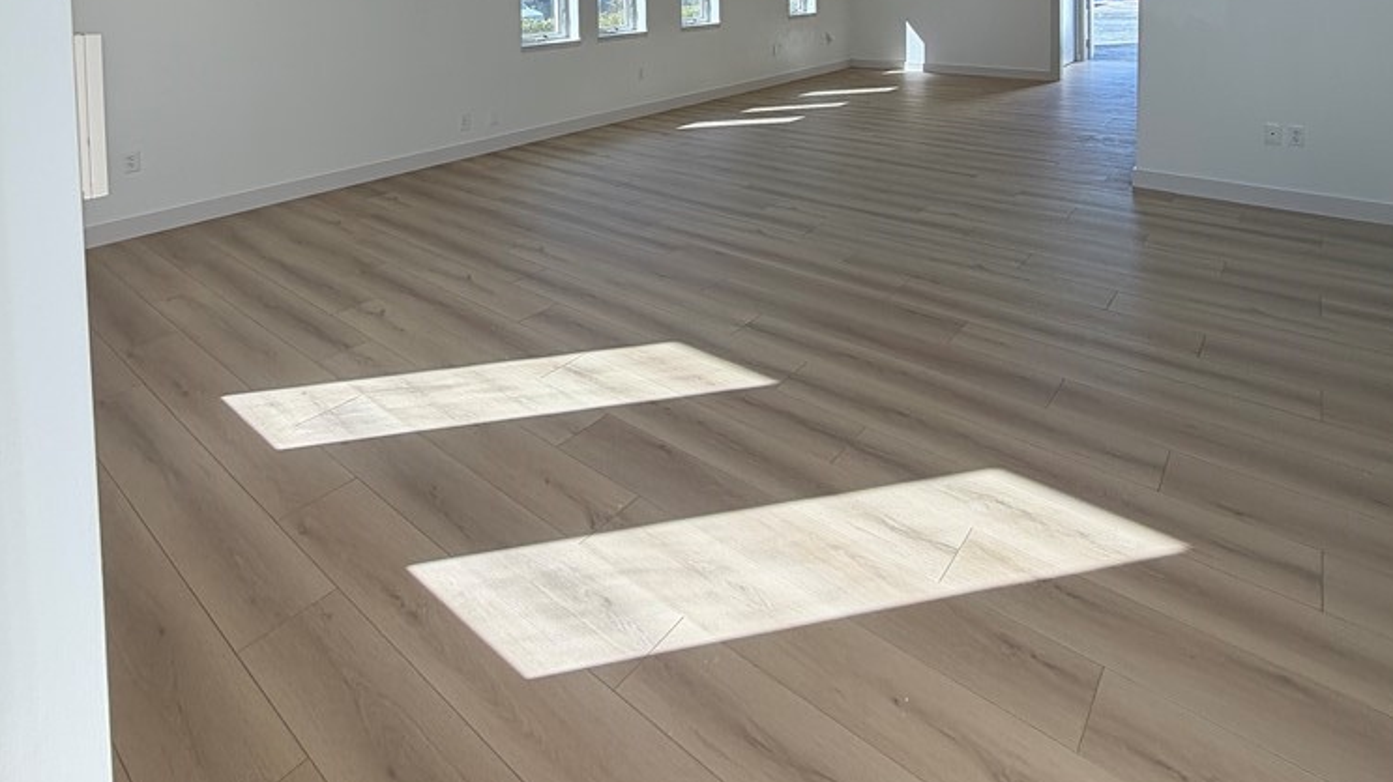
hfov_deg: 83.9
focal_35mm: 21
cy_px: 2
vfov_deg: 45.3
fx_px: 775
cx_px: 700
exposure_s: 1/195
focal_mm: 2.22
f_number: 2.2
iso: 40
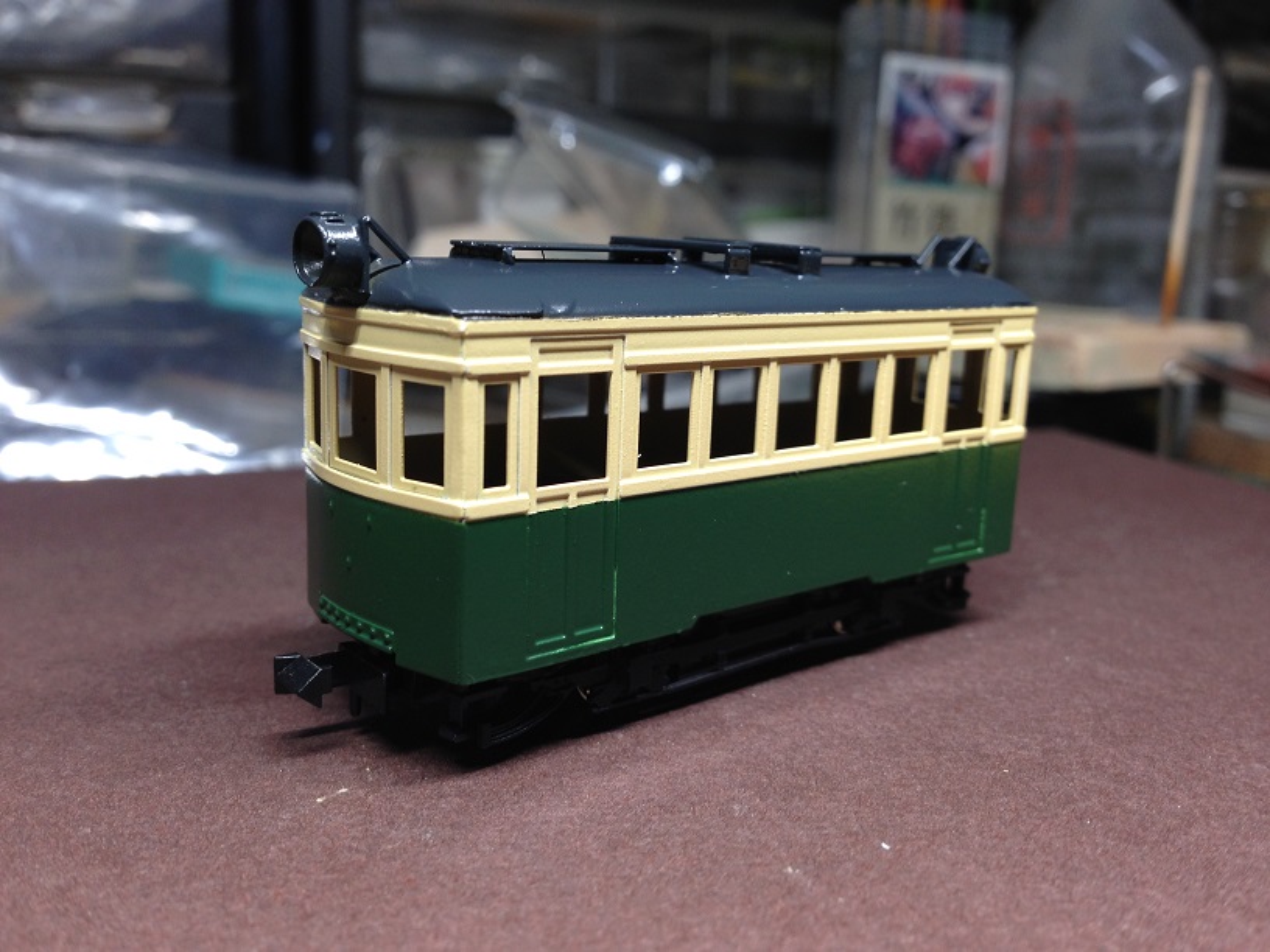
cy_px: 476
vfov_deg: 42.9
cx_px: 635
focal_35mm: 33
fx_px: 1211
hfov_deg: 55.4
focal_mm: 4.12
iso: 50
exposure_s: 1/24
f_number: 2.4
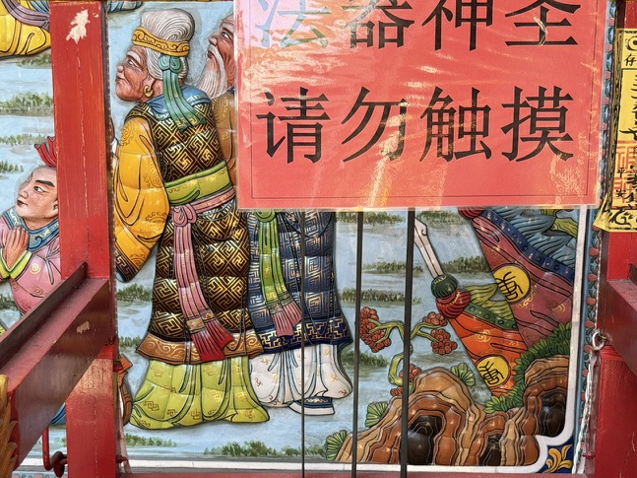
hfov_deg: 25.7
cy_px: 360
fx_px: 1398
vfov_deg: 19.2
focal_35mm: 76
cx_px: 323
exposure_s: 1/121
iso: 80
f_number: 1.78
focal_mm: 6.76
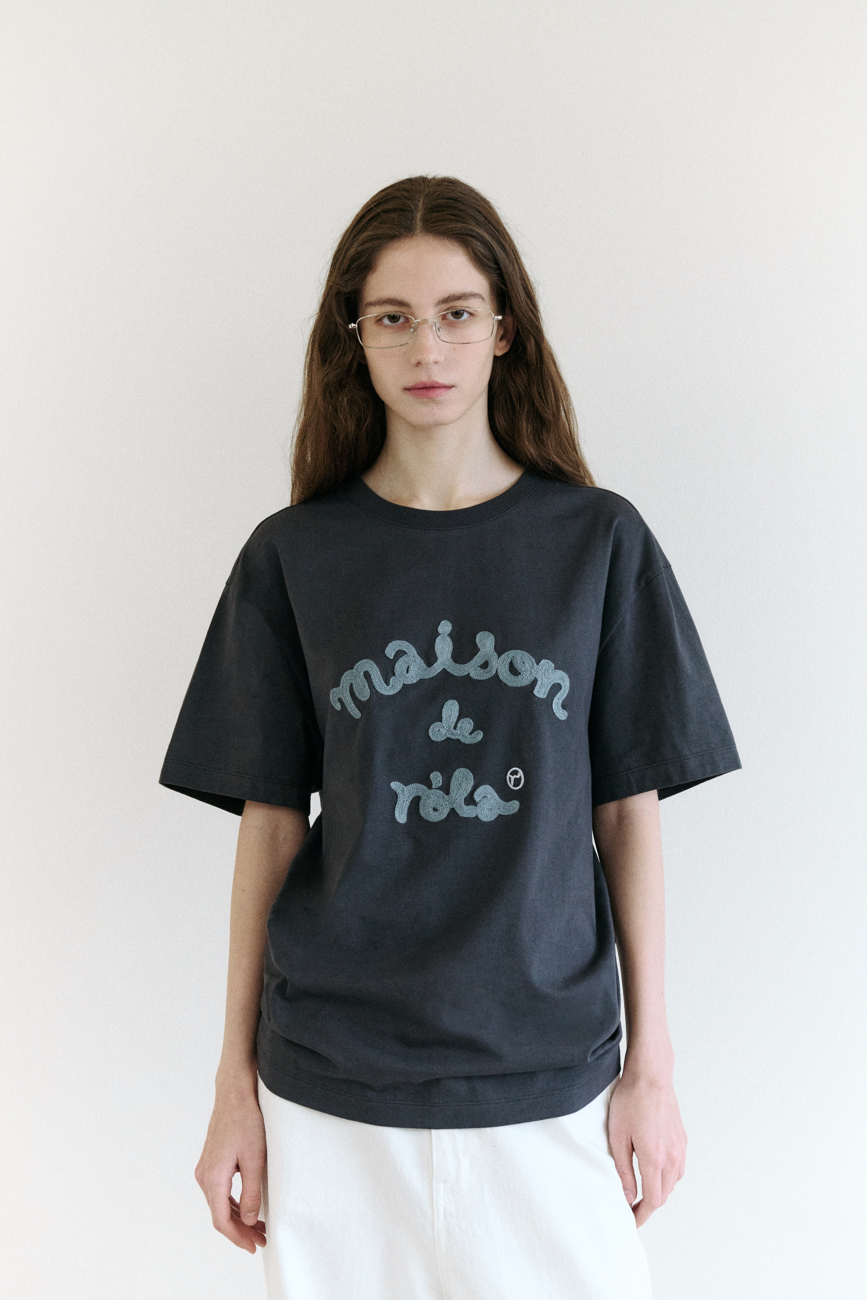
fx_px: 2529
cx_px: 434
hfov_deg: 19.5
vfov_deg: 28.8
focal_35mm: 70
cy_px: 650
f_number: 8
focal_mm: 70
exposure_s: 1/250
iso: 1000
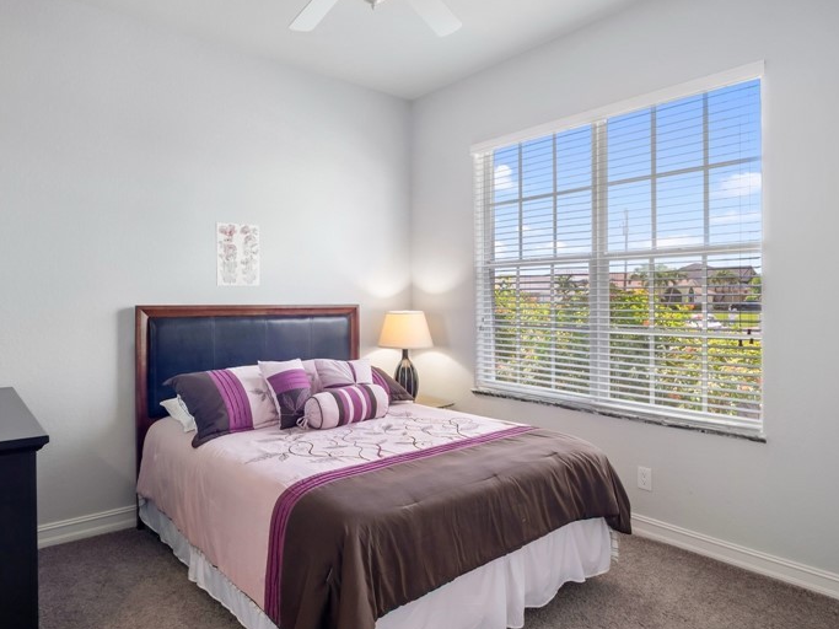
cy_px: 310
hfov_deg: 78.9
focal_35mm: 21
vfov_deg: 63.4
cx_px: 393
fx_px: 509
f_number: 7.1
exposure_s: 1/4
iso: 200
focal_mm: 7
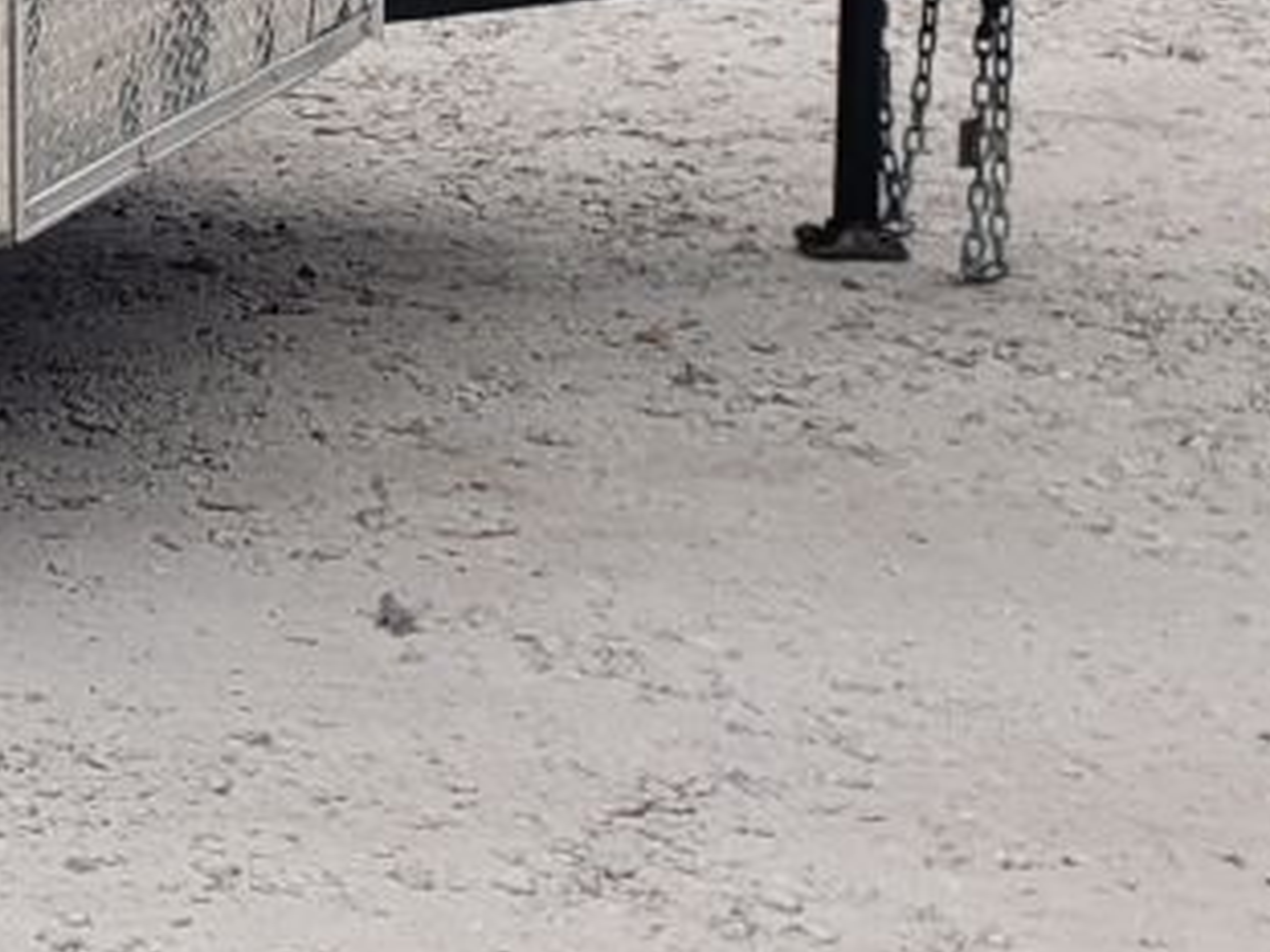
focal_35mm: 117
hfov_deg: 14.3
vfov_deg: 11.9
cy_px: -580
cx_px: -1201
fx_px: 4291
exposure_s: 1/699
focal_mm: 4.3
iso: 50
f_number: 2.4
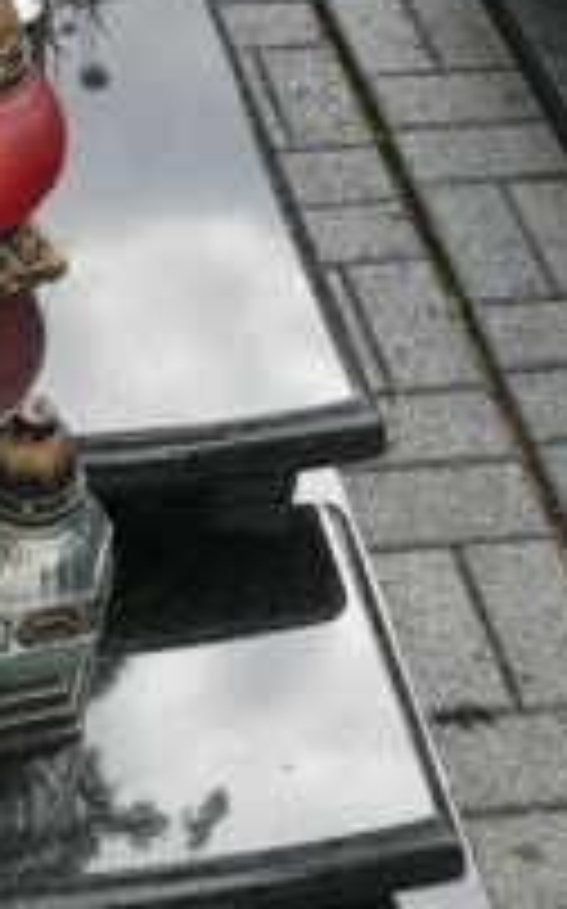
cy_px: 81
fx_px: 2179
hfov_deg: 14.5
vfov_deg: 22.9
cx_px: -36
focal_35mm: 88
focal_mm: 7.4
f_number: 4
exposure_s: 1/160
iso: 100
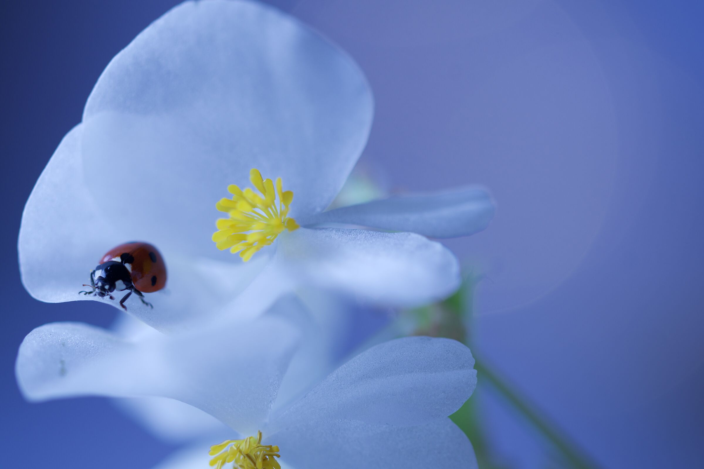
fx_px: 3080
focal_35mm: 158
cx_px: 352
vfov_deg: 8.7
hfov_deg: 13.0
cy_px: 234
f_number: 5
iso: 100
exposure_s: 1/10
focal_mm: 105
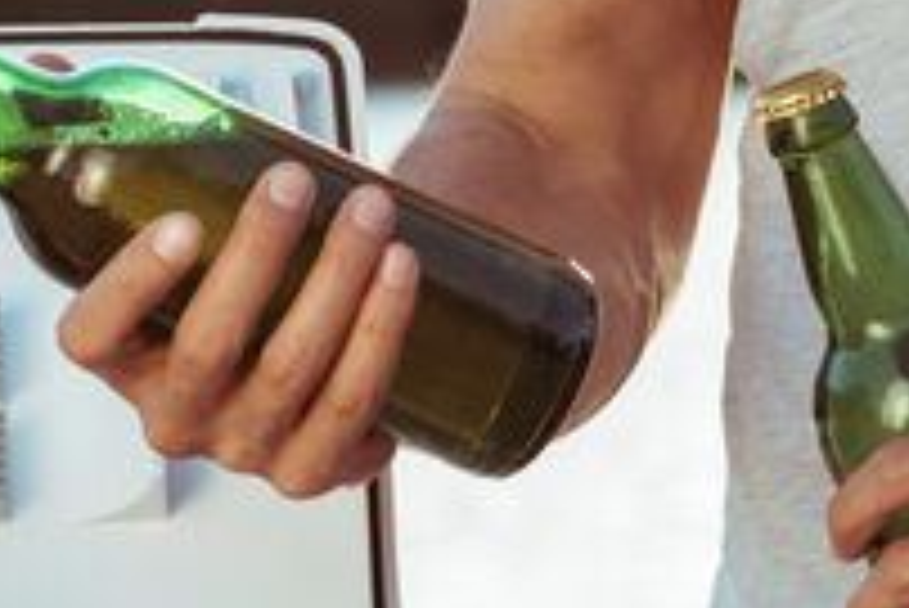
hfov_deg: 7.2
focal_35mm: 287
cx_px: 502
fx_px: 7252
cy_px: -475
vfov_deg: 4.7
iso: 400
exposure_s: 1/500
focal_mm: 58
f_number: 4
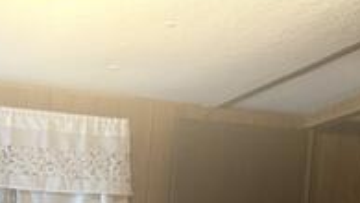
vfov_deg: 12.4
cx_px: 68
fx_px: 831
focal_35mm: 87
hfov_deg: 24.0
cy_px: 399
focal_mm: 5.96
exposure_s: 1/60
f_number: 1.6
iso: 320
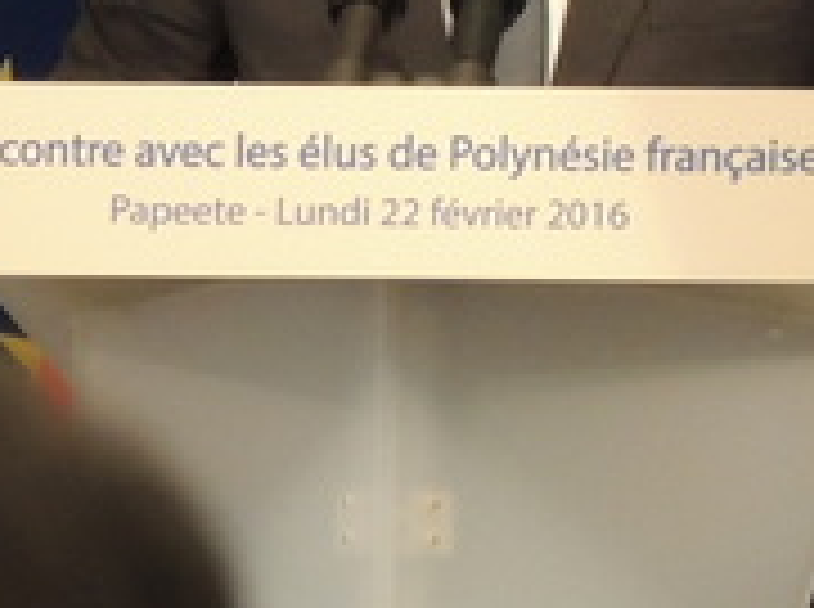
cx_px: 607
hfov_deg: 1.2
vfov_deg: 0.9
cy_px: -243
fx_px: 39075
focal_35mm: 1665
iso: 800
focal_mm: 83.8
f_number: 4.9
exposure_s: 1/100
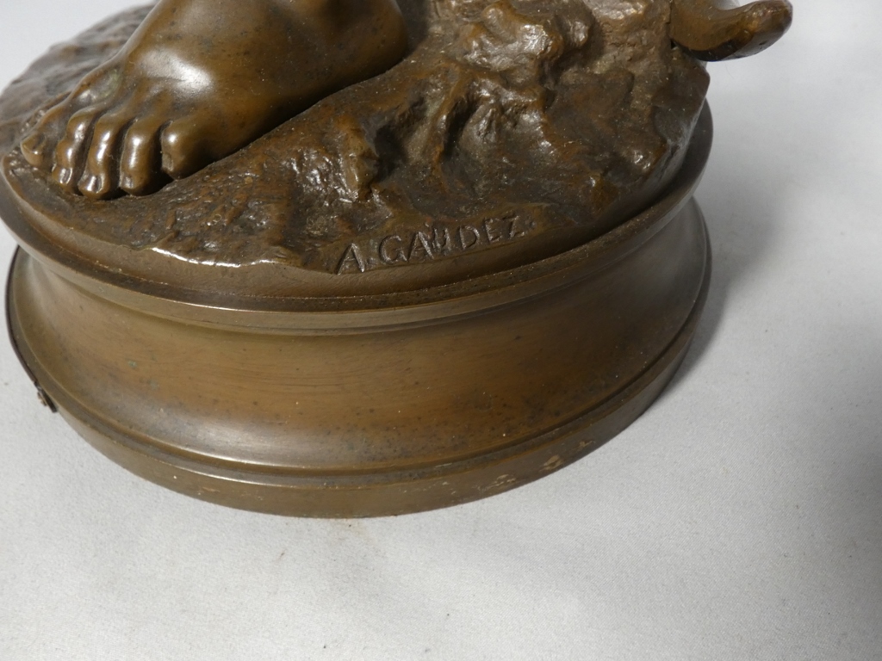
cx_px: 441
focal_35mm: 26
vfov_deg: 53.1
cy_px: 330
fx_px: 662
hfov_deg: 67.3
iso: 250
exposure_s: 1/80
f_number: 3.1
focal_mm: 4.6
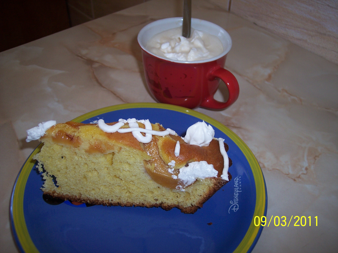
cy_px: 126
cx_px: 169
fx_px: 381
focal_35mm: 39
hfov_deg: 47.9
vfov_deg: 36.8
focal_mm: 8
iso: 100
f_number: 2.8
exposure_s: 1/60
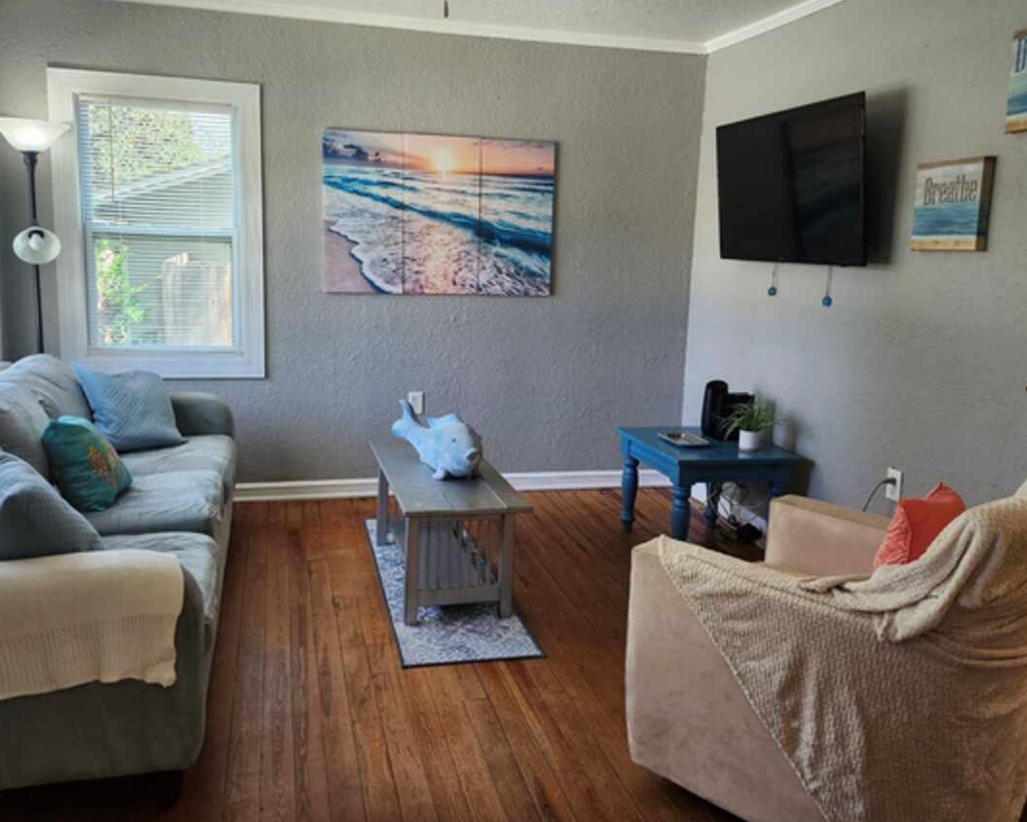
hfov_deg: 64.0
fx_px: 821
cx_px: 481
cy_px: 381
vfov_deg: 53.1
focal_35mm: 27
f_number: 1.8
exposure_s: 1/180
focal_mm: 5.54
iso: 200
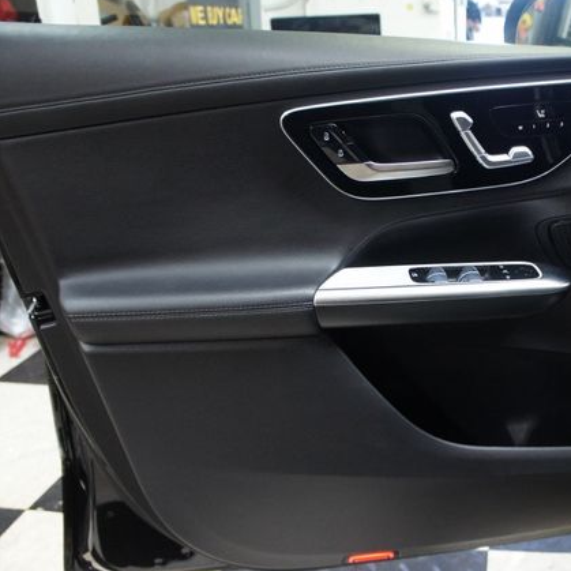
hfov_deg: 45.4
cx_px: 435
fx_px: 653
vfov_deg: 47.2
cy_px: 283
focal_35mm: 35
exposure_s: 1/30
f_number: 3.5
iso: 1000
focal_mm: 18
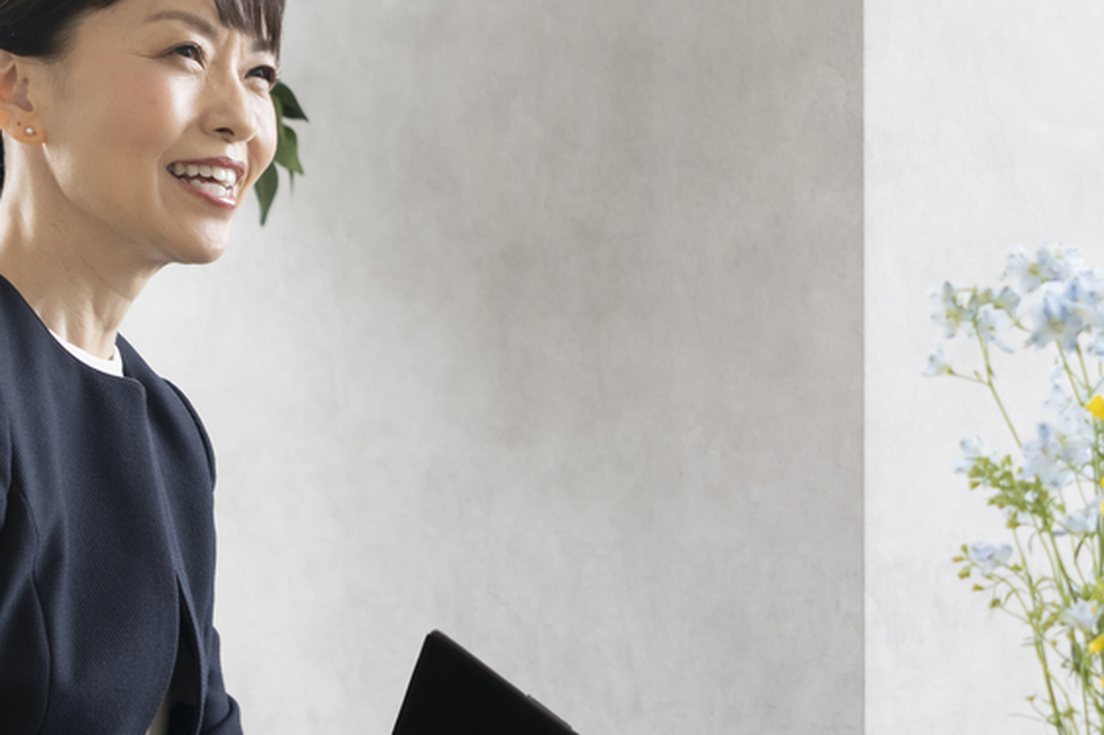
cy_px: 575
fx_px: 9258
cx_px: 1180
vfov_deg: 4.5
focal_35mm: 302
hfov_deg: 6.8
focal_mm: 85
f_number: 4
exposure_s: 1/160
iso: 500
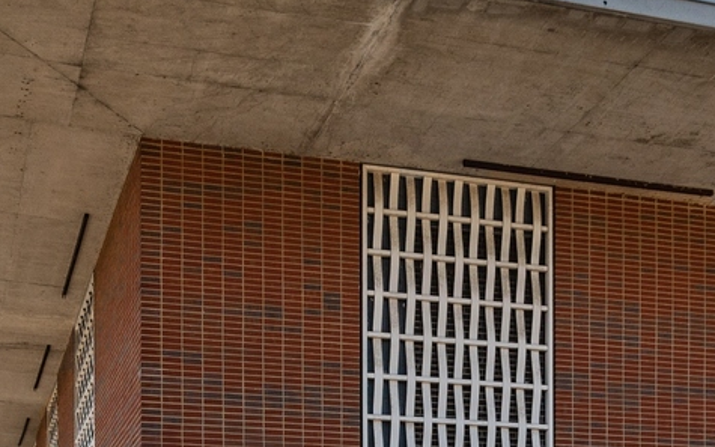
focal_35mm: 59
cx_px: 288
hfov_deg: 34.4
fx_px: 1150
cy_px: 667
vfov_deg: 19.3
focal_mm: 17
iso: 200
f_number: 8
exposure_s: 1/500
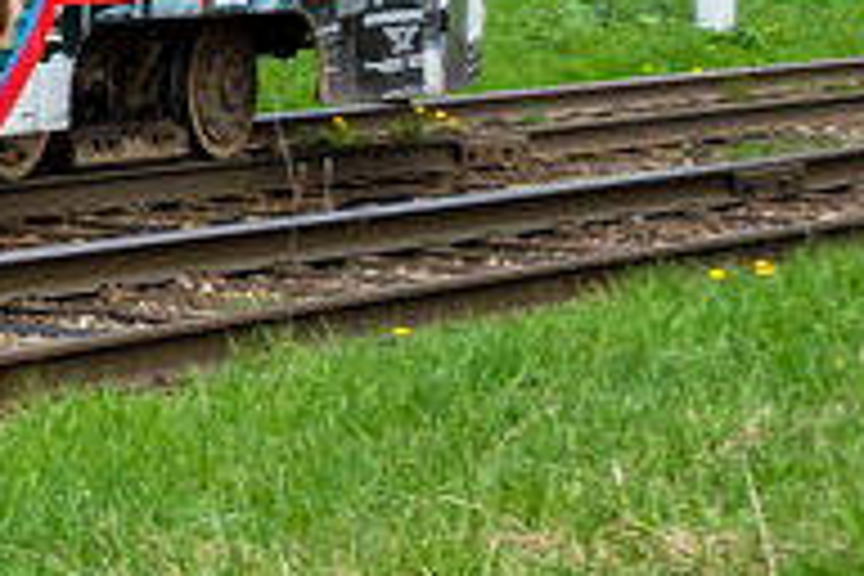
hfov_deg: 10.2
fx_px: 4200
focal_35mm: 175
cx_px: -1206
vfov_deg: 7.5
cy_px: -670
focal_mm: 10.4
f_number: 5.6
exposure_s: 1/400
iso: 125
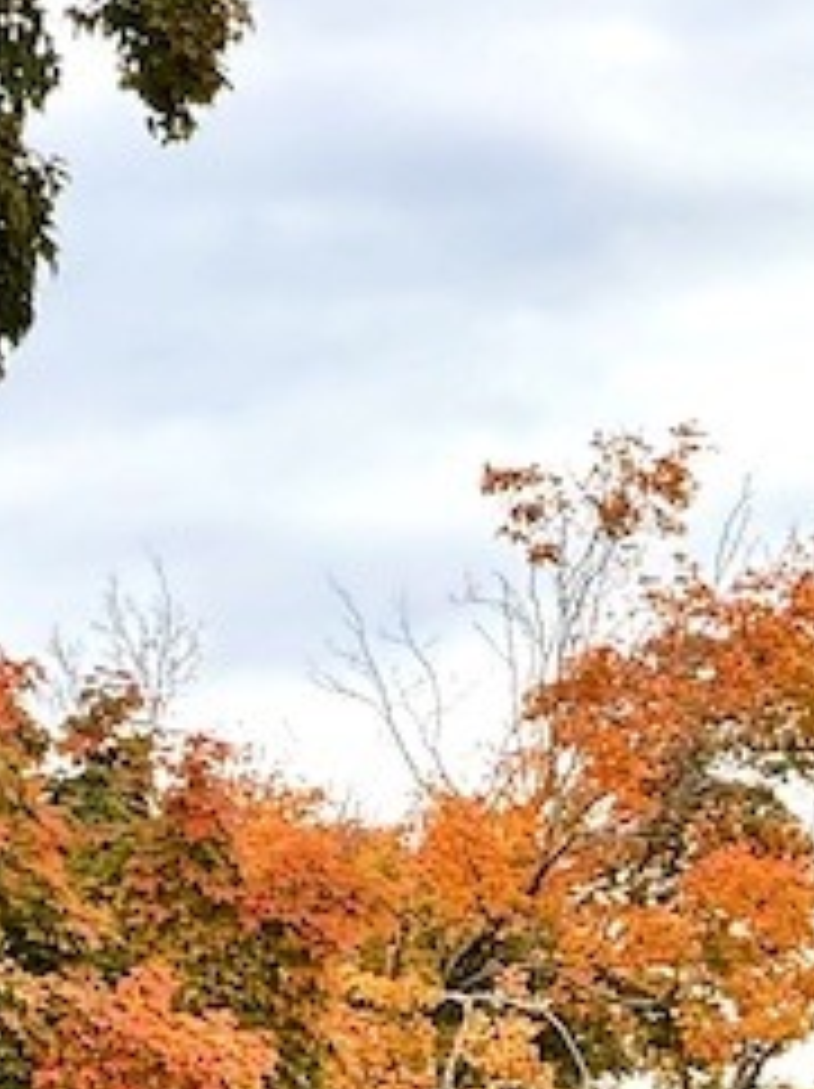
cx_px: -58
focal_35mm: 508
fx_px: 15956
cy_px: 1534
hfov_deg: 2.9
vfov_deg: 3.9
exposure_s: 1/361
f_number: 2.8
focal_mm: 15.66
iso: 50
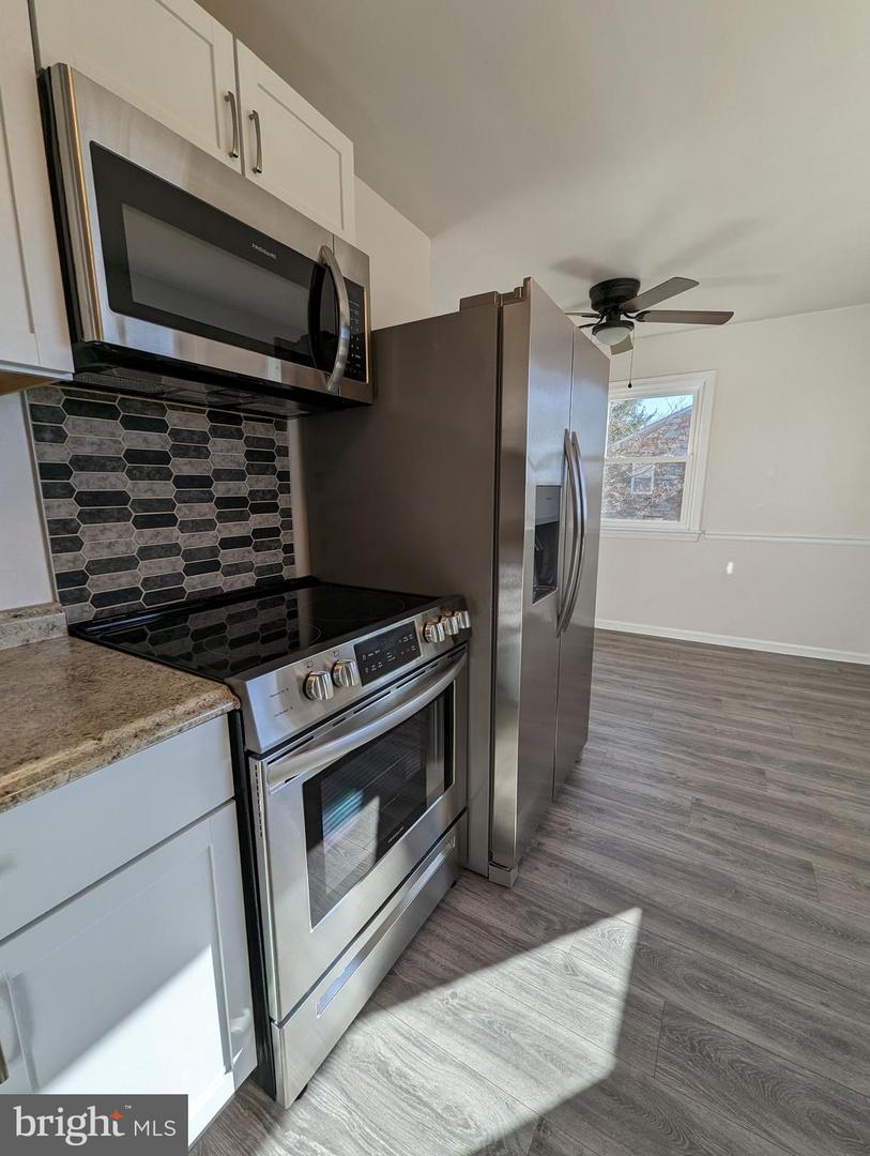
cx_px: 435
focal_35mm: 13
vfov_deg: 106.1
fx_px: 435
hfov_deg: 90.1
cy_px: 578
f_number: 2.2
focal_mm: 1.95
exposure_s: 1/296
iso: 47
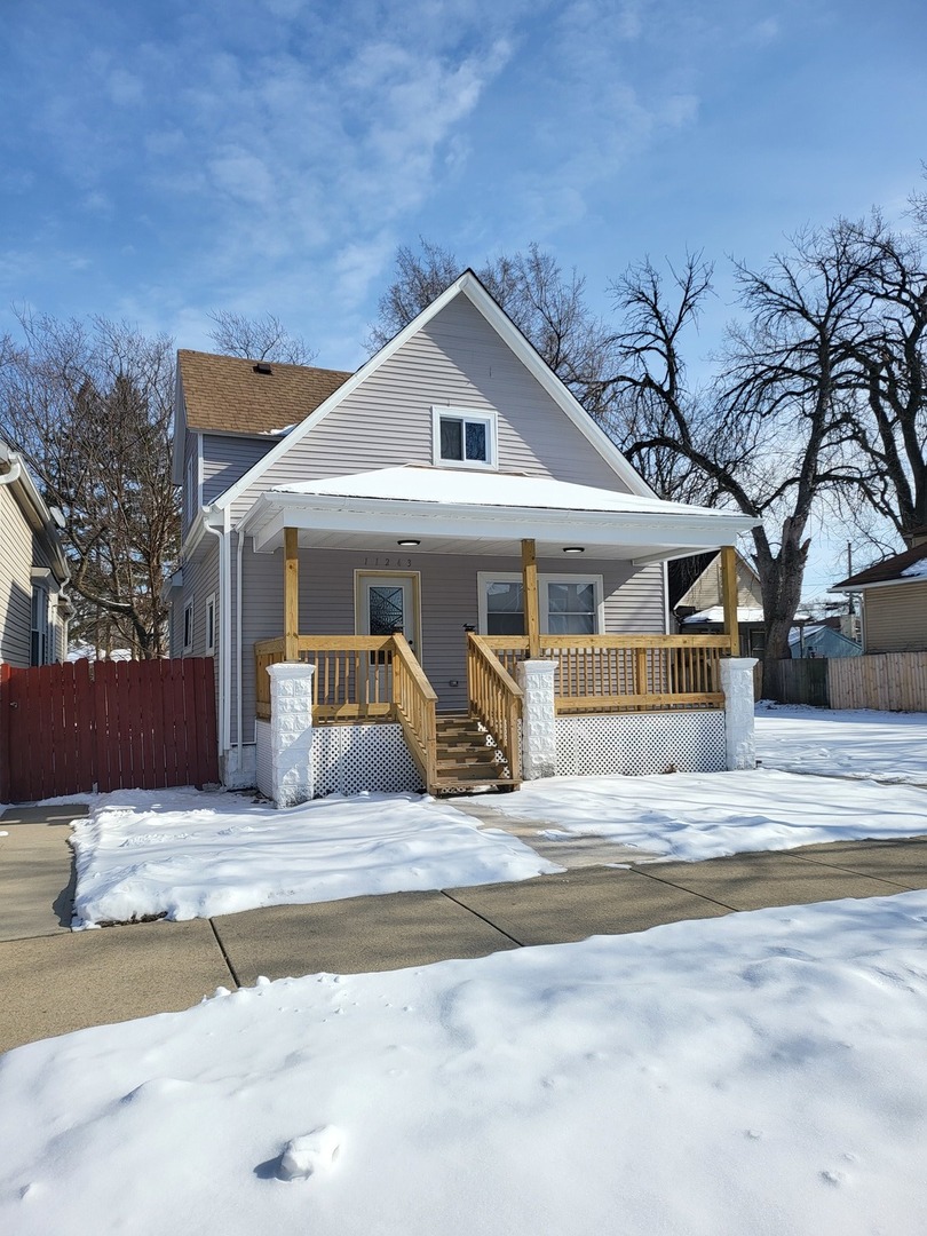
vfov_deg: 71.6
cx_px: 464
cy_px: 618
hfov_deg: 56.8
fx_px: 857
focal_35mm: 24
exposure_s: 1/3427
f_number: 1.8
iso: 40
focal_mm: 5
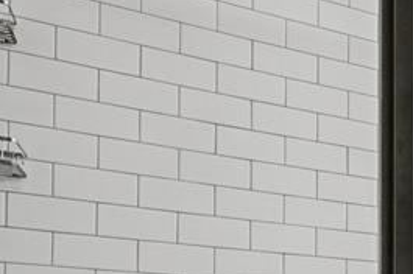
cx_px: 623
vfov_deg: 20.8
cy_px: 377
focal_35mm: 58
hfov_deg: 25.6
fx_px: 665
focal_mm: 15
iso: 800
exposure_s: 1/60
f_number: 11
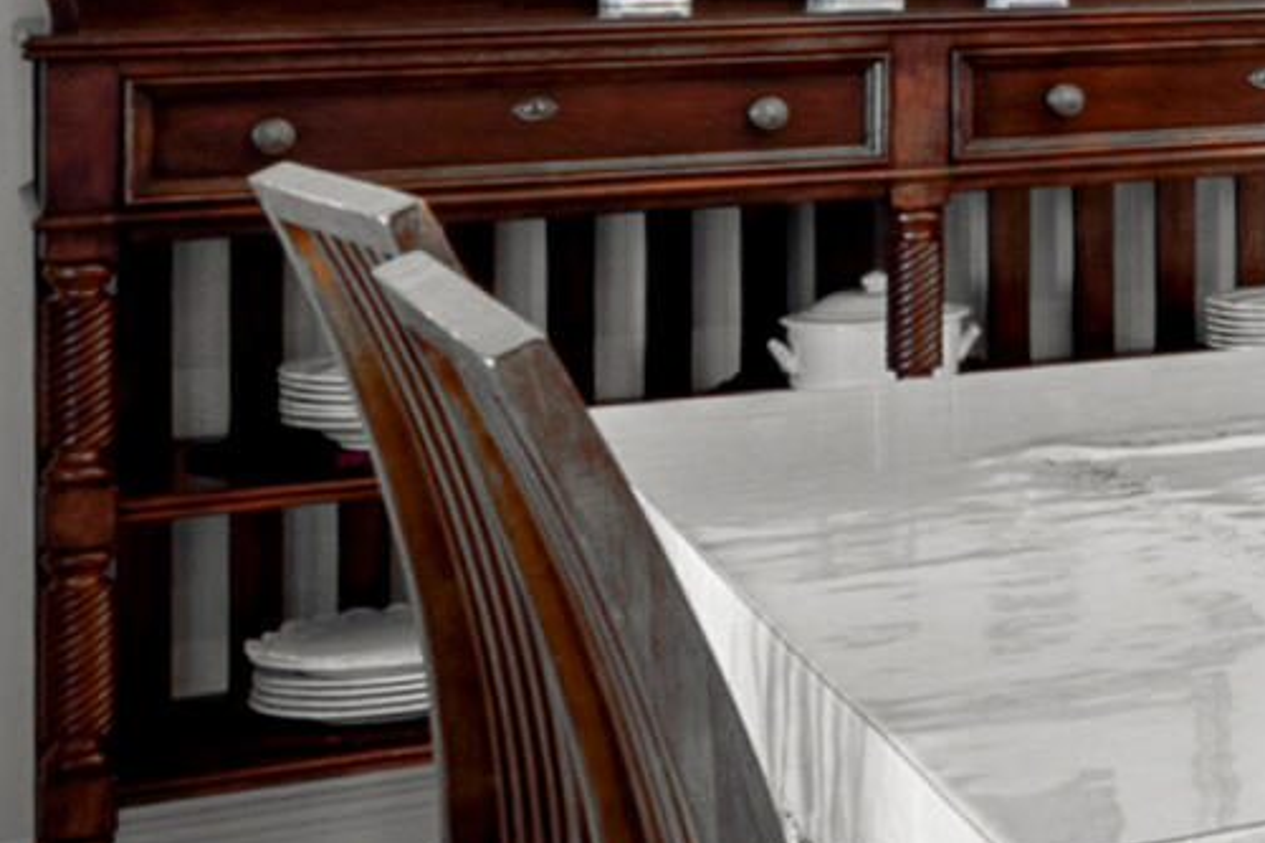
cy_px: 48
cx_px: 2720
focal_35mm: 90
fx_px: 3161
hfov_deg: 16.0
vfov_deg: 15.0
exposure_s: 1/2
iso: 100
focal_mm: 10
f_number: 8
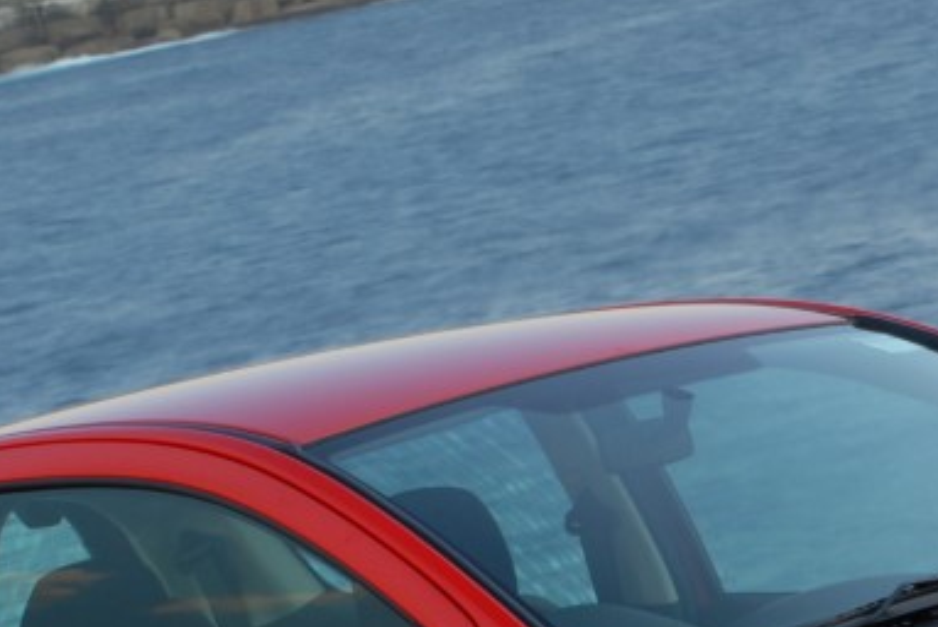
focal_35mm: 561
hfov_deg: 3.7
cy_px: 816
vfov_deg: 2.5
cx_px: 633
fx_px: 14641
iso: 100
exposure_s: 1.6
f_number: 18
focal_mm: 125
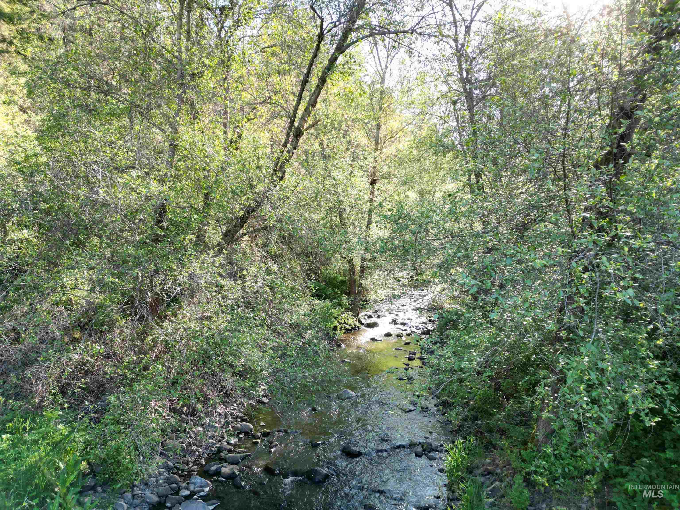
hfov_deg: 71.6
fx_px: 471
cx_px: 340
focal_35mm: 24
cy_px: 255
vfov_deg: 56.8
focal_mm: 6.72
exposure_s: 1/240
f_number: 1.7
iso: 120
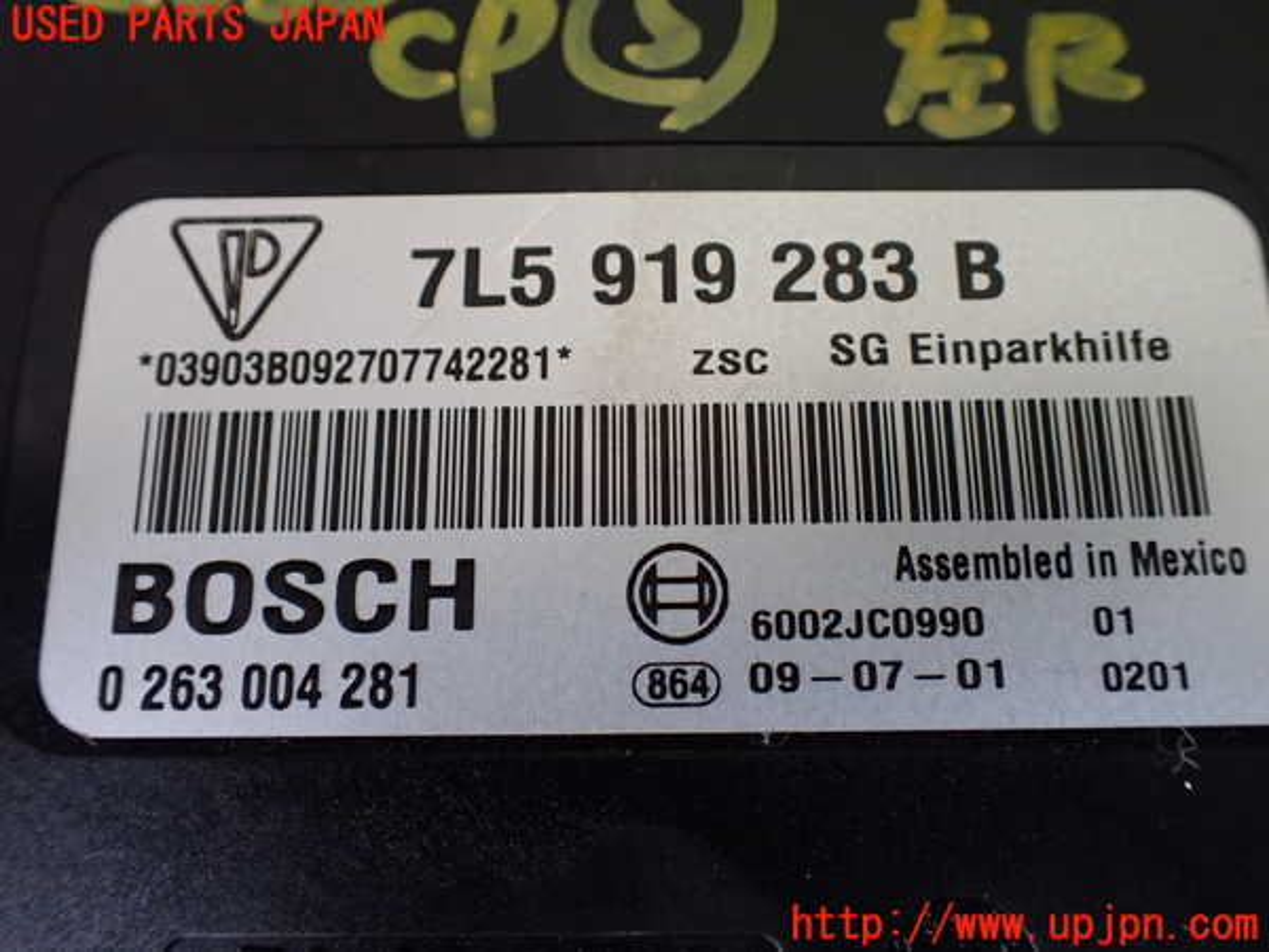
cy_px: 476
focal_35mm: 30
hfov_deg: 60.0
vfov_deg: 46.8
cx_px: 634
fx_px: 1100
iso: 320
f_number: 2.3
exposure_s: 1/125
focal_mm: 5.4
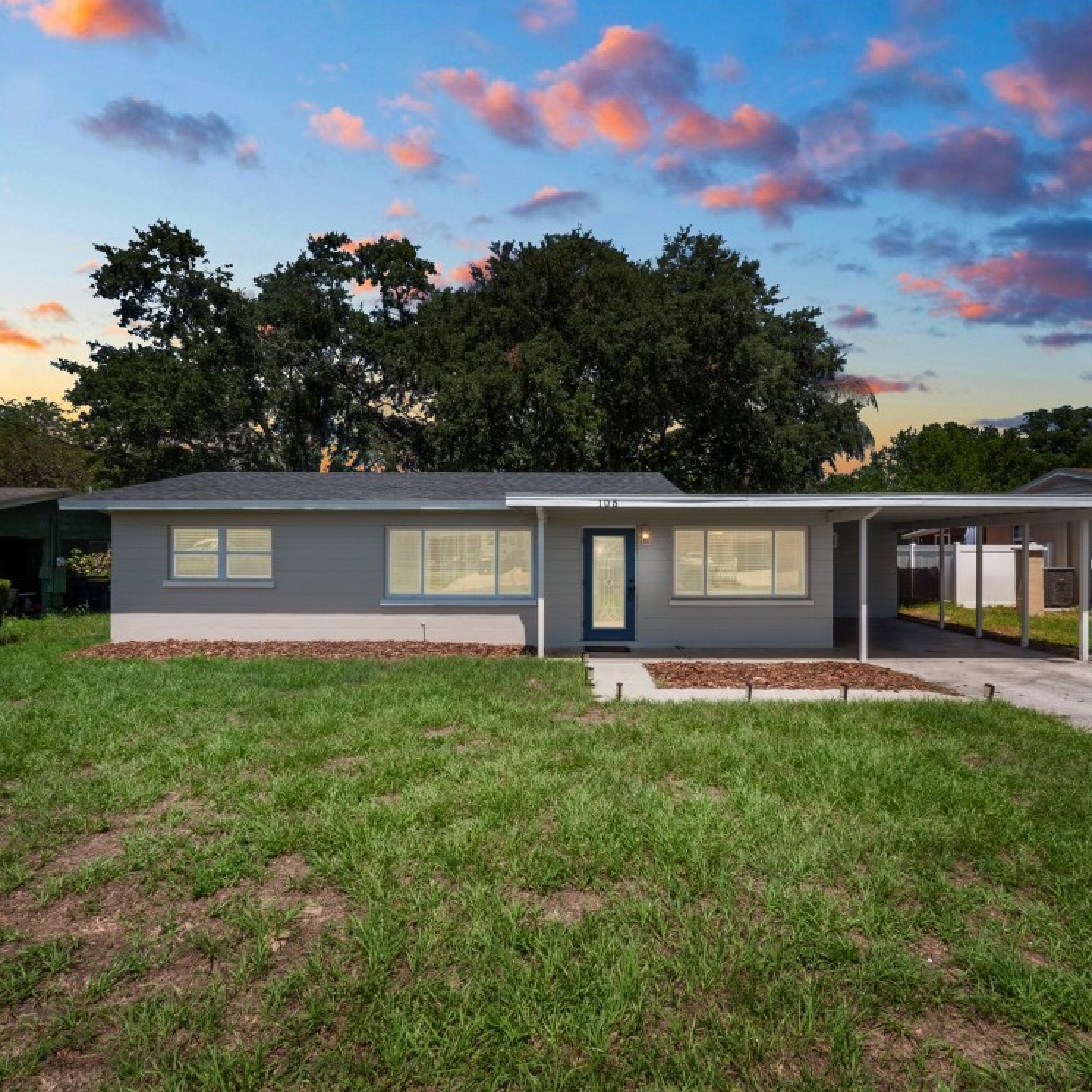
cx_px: 585
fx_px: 607
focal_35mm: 17
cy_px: 553
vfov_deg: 84.0
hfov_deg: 83.8
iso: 250
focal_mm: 7
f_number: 13
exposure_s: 1/250
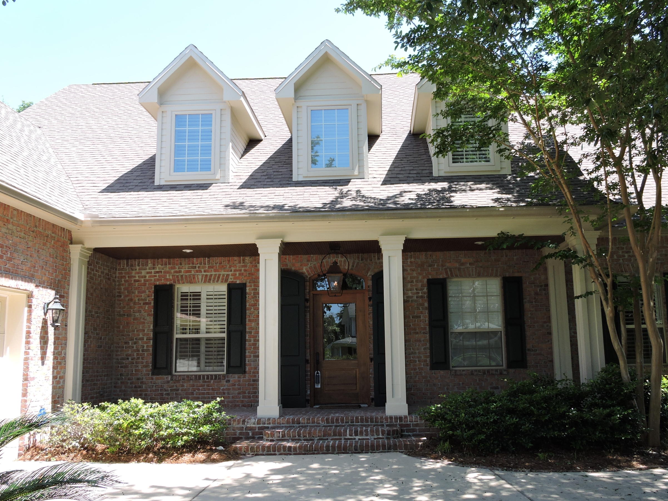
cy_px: 270
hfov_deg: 59.9
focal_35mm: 30
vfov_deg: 46.8
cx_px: 355
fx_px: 579
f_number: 3.3
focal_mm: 4.3
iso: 100
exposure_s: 1/250
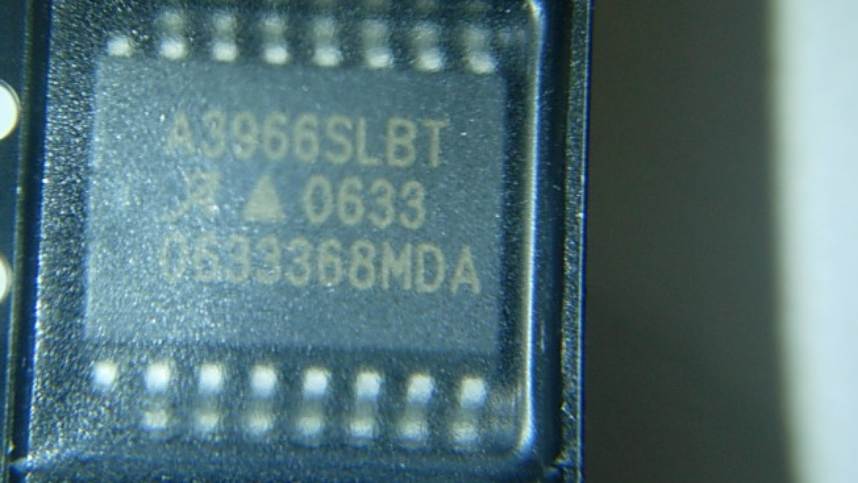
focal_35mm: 65
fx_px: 1479
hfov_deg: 32.2
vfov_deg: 18.5
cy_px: 257
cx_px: 332
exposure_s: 1/32
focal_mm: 7.8
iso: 86
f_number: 2.8
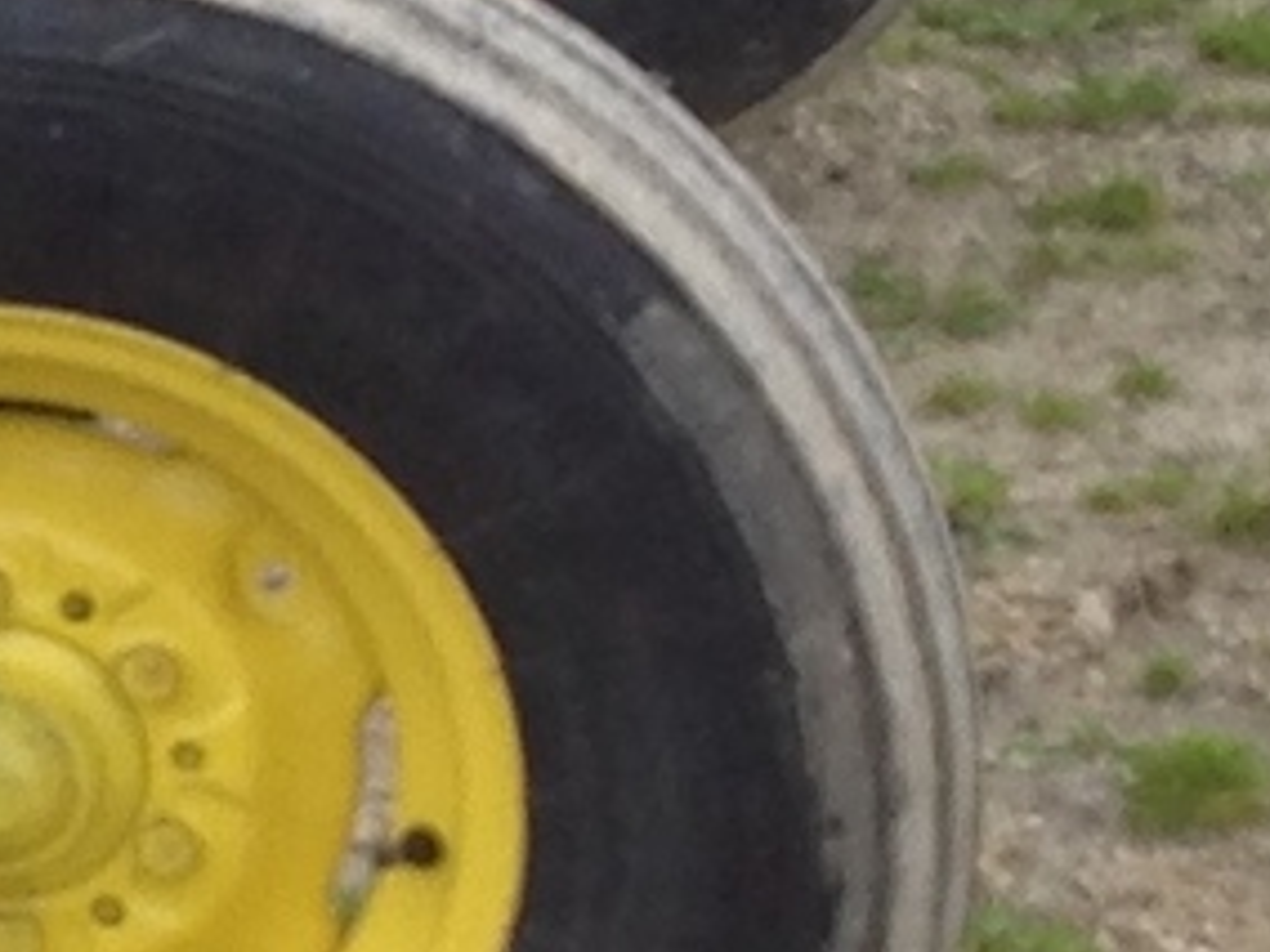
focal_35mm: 252
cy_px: 304
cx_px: -2665
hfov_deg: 7.0
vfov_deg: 5.9
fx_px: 9245
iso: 50
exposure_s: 1/293
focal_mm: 4.28
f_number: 2.4
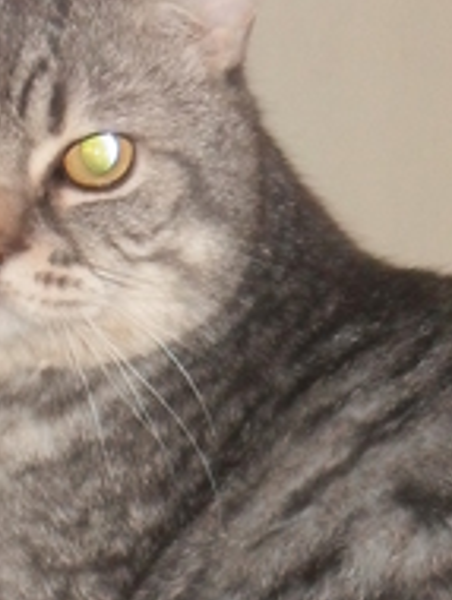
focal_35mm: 231
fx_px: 4013
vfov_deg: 8.5
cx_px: 169
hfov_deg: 6.4
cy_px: 651
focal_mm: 14.1
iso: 400
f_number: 4.4
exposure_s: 1/60
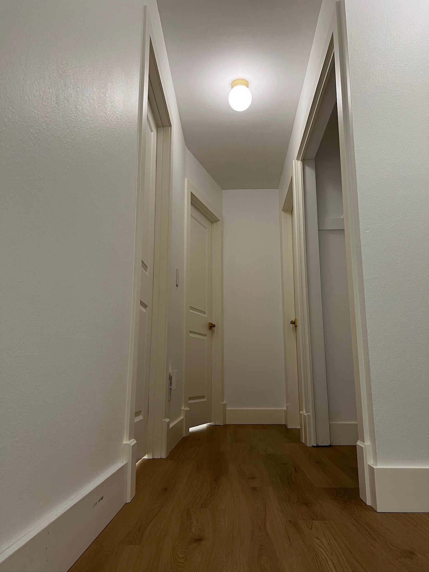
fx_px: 430
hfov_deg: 53.1
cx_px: 214
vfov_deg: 67.3
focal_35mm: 26
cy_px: 286
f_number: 1.5
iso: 100
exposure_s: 1/60
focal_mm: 5.7
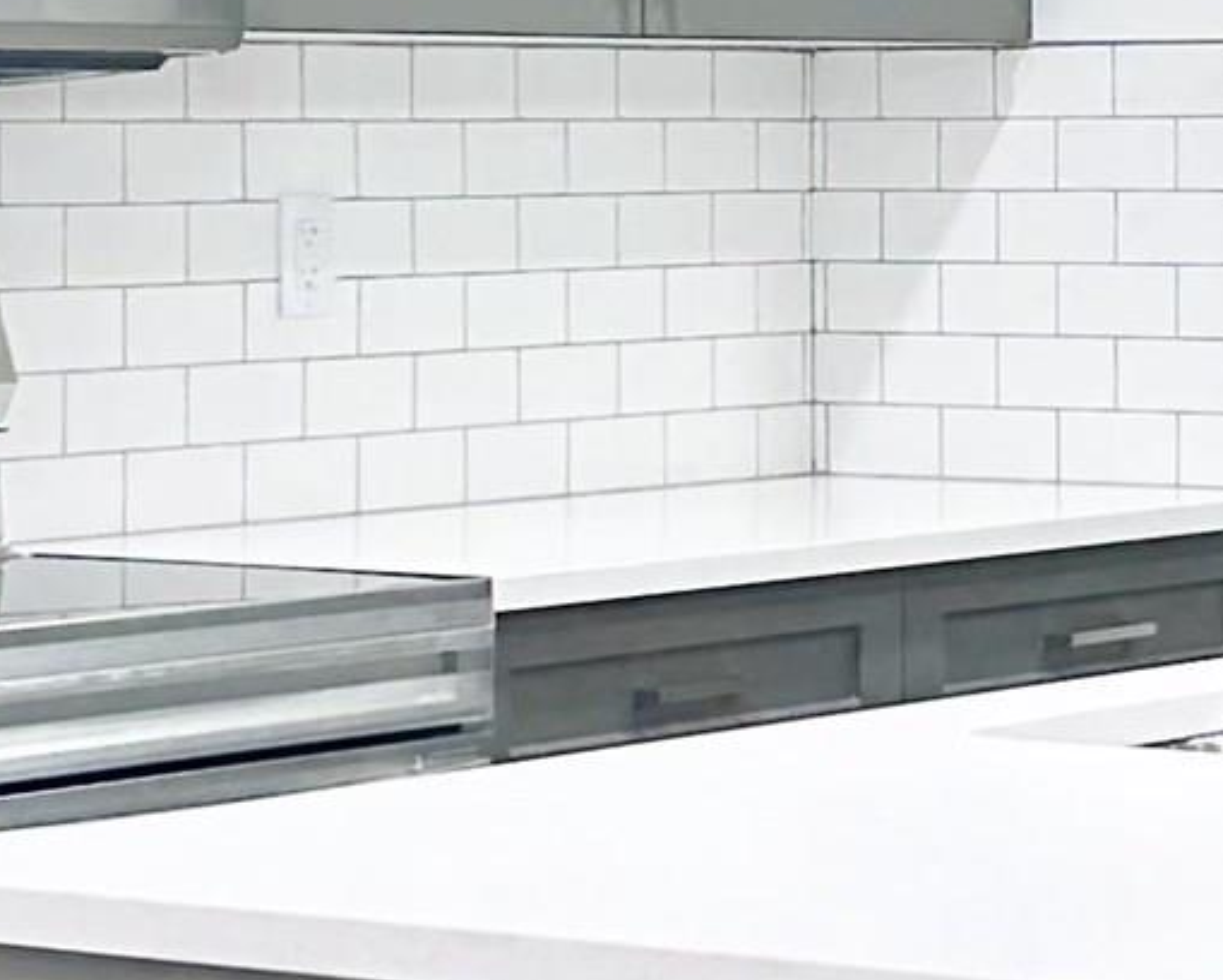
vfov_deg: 10.1
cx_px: 1240
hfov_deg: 12.4
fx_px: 5542
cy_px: 229
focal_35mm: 153
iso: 125
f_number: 1.5
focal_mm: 5.7
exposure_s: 1/120
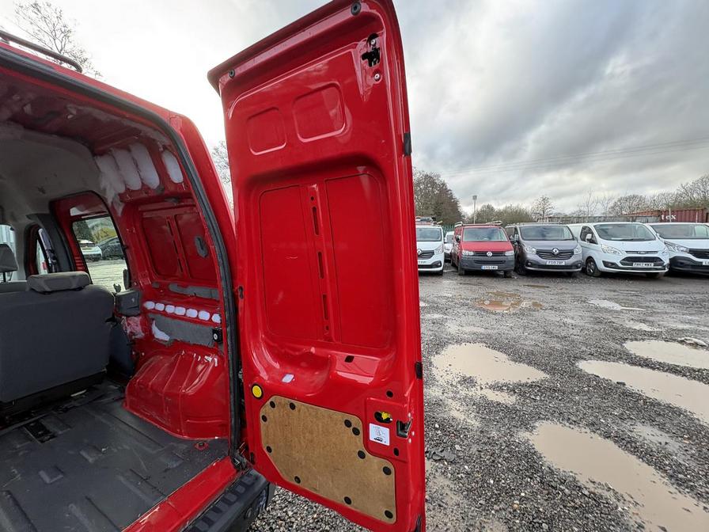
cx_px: 354
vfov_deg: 85.7
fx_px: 287
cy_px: 266
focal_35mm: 14
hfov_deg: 102.1
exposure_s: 1/99
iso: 64
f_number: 2.2
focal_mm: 2.22
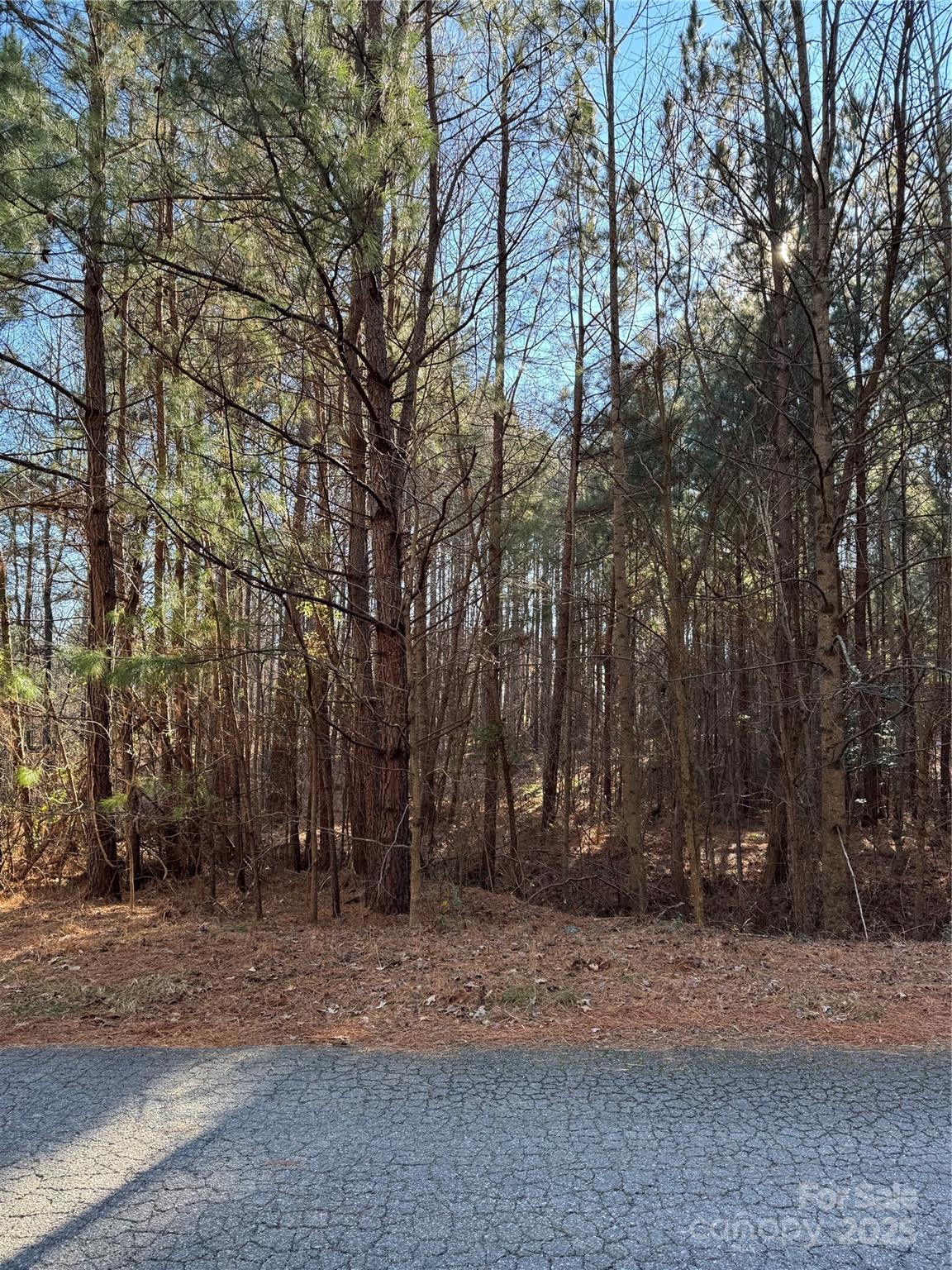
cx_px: 476
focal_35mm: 24
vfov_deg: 71.6
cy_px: 635
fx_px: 880
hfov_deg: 56.8
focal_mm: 6.76
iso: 80
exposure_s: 1/308
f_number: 1.78
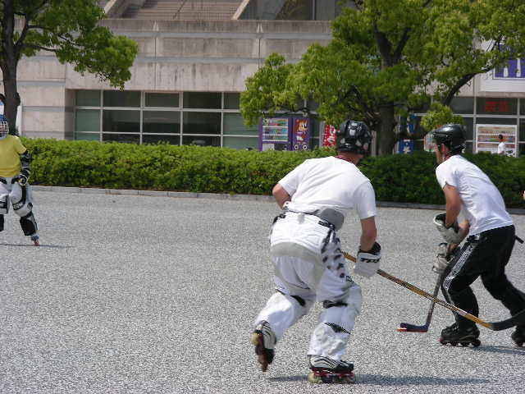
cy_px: 197
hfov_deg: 13.3
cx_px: 262
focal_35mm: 148
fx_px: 2245
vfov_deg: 10.0
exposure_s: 1/515
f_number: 4
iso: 50
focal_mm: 24.7
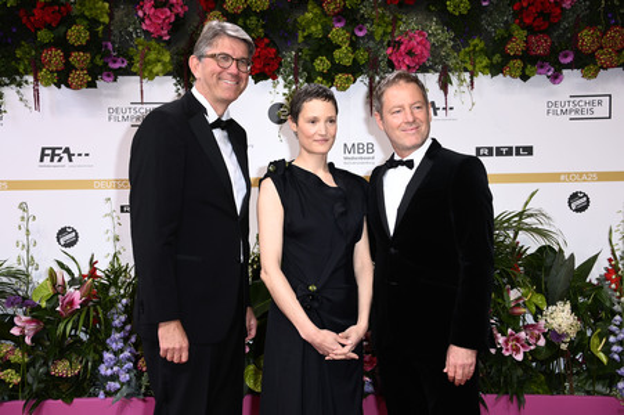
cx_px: 312
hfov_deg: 36.3
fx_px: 953
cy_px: 208
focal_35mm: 55
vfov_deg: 24.6
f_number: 5.6
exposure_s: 1/250
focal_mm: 55
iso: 640
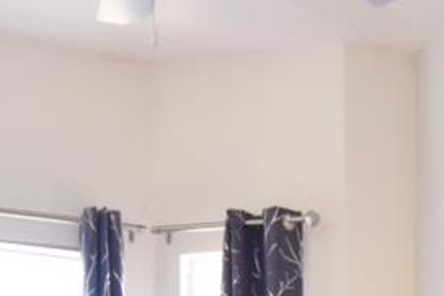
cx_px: 377
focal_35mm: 97
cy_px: 633
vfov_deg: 12.1
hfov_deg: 20.7
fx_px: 1195
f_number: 4.5
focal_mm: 11
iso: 400
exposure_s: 1/80
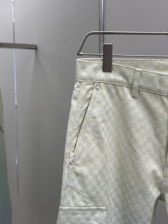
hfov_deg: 30.3
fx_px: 311
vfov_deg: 39.7
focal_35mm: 48
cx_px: 84
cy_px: 112
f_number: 1.78
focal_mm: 6.86
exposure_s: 1/375
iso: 80
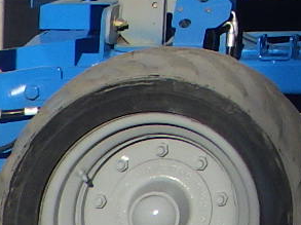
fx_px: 2067
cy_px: -385
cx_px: 775
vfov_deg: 5.9
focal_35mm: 238
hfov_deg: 7.6
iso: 125
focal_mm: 6.1
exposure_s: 1/1250
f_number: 4.6
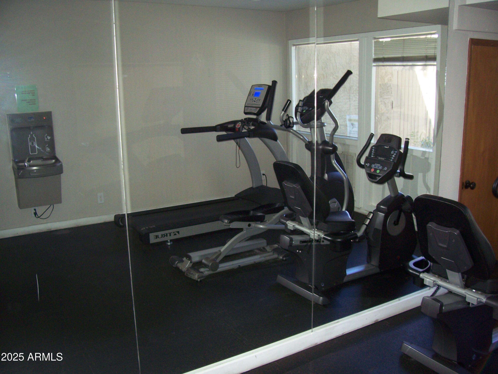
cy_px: 187
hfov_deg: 53.9
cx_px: 249
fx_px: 489
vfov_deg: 41.8
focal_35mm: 34
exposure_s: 1/60
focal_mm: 5.6
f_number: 2.7
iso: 160
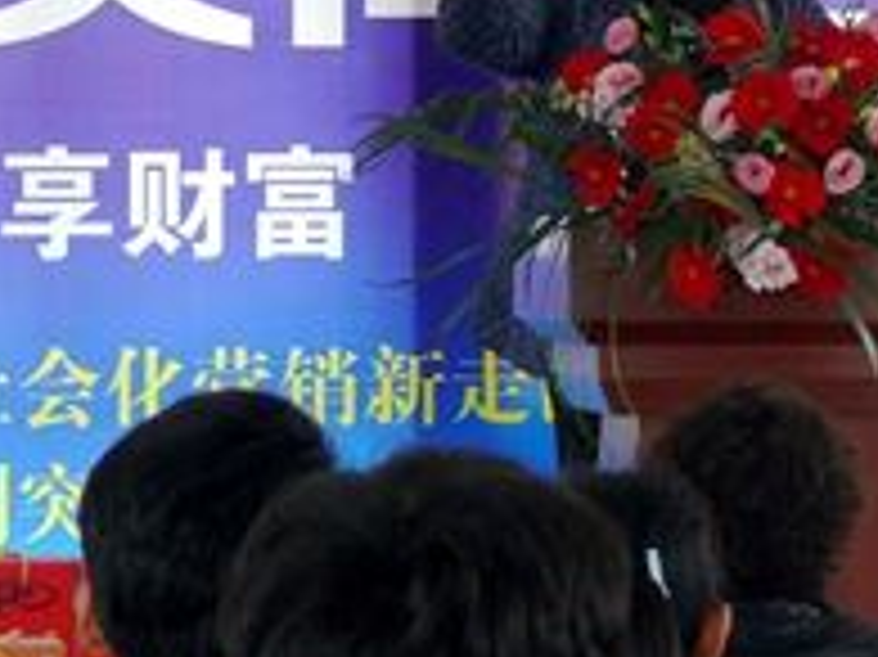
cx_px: 806
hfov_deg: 6.4
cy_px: 68
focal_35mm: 311
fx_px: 7883
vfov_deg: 4.8
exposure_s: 1/60
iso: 100
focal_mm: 21.4
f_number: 3.2
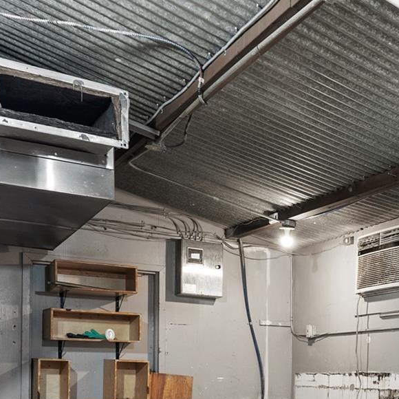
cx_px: 435
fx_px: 626
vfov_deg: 33.2
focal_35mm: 48
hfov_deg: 31.5
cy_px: 370
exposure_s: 1.3
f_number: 8
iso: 250
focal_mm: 16
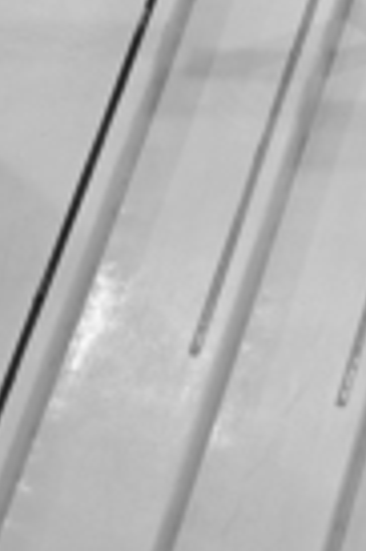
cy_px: -716
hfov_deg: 10.1
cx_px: 209
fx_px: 2079
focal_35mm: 136
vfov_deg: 12.4
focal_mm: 18
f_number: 4
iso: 400
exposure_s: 1/30
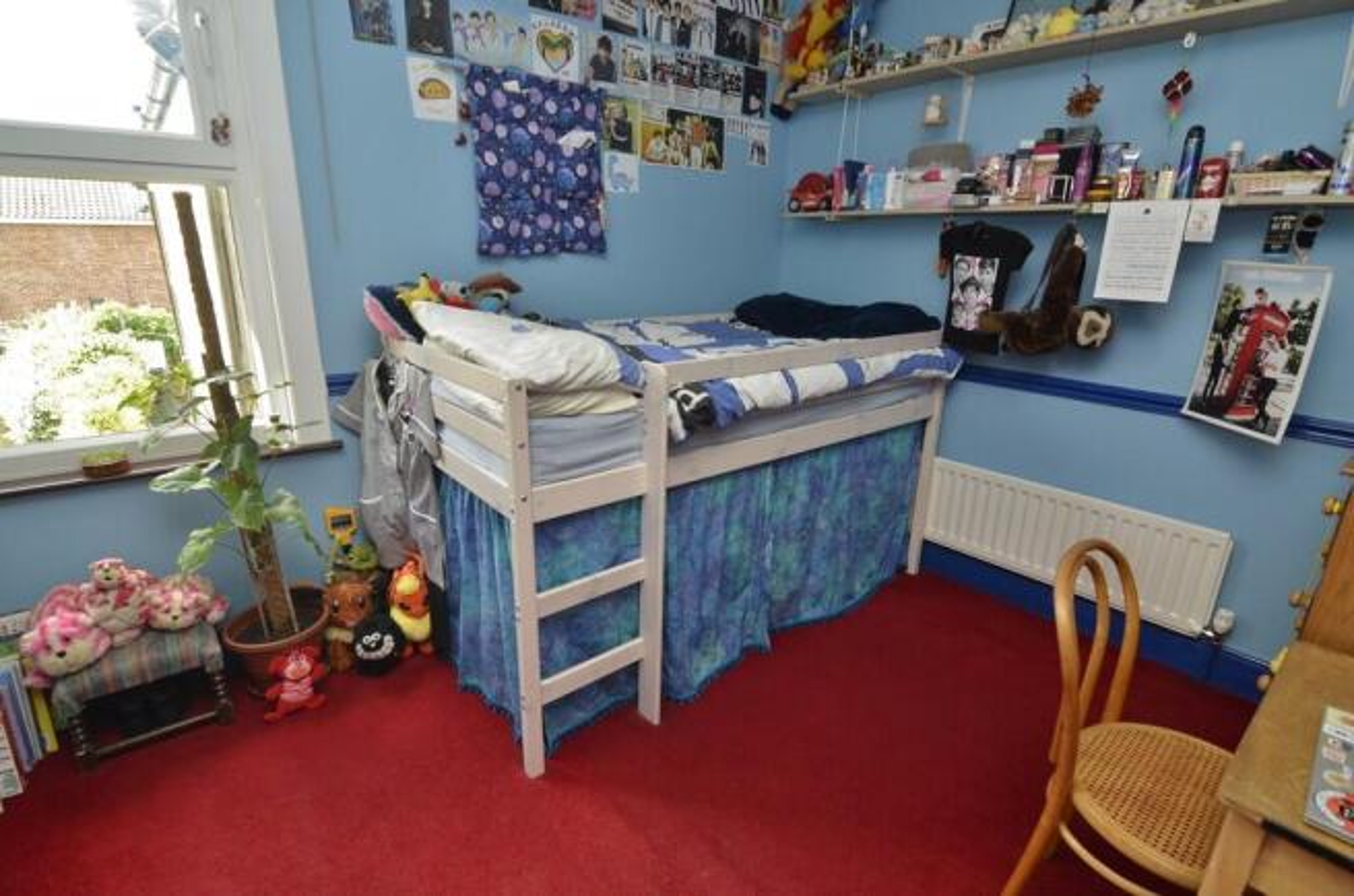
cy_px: 448
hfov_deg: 95.1
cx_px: 677
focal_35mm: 16
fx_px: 619
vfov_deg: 71.8
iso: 400
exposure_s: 1/60
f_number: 5.6
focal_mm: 11
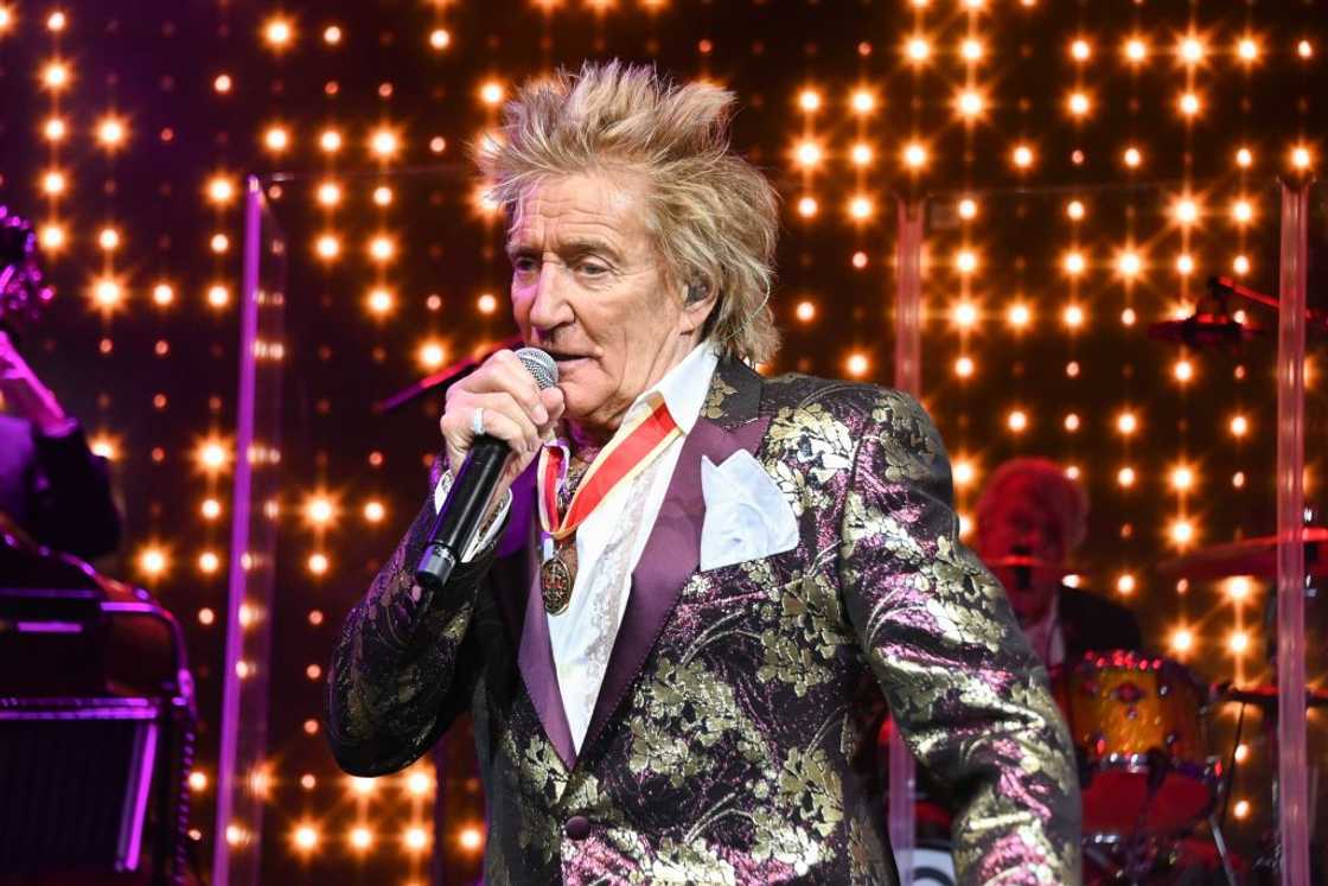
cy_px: 443
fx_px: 4279
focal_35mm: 116
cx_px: 664
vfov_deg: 11.8
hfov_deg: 17.6
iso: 1250
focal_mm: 116
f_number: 7.1
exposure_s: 1/250
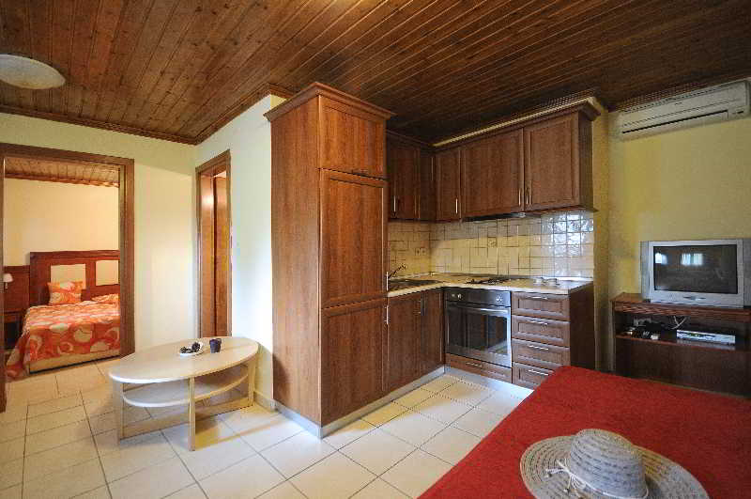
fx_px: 312
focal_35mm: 15
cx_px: 376
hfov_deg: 100.5
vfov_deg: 77.2
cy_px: 250
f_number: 4
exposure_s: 1/5
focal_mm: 10
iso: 500
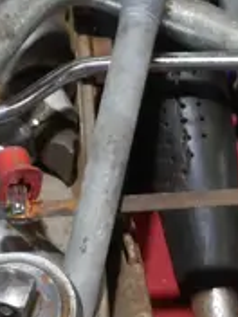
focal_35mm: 233
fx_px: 2136
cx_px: 137
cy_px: 575
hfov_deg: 6.4
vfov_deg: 8.2
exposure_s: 1/60
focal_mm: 20
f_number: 5.6
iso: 640
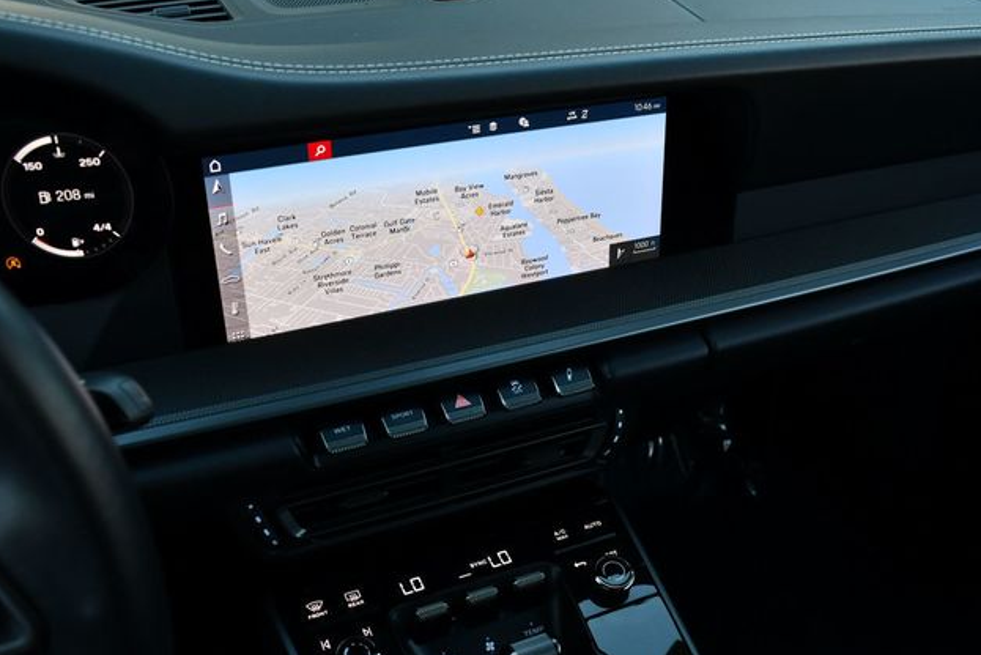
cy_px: 329
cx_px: 490
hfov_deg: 51.9
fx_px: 1009
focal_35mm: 37
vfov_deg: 36.0
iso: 400
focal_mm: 18
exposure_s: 1/250
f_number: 5
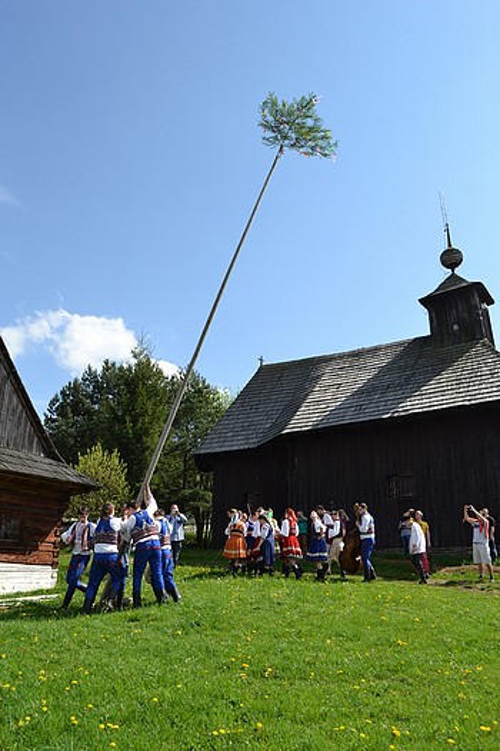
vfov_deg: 67.4
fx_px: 562
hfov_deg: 47.9
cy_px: 376
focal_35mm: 27
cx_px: 250
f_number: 7.1
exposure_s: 1/200
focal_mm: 18
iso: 100
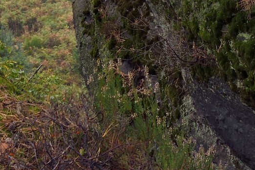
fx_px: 786
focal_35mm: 111
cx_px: 235
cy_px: -203
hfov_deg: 18.1
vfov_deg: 10.9
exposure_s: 1/160
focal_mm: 24
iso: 800
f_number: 10
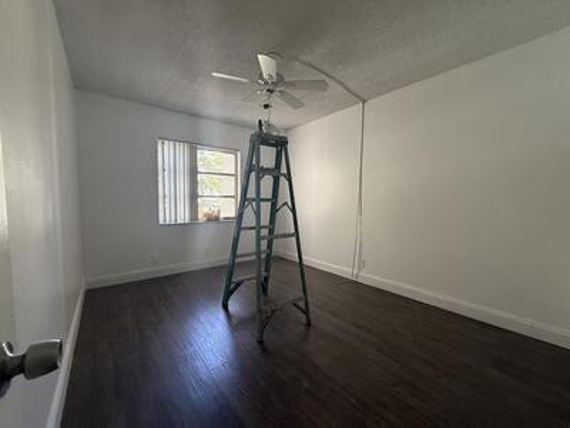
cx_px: 285
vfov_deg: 85.7
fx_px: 231
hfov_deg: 102.1
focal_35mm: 14
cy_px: 214
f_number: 2.2
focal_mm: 2.22
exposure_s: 1/90
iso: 320
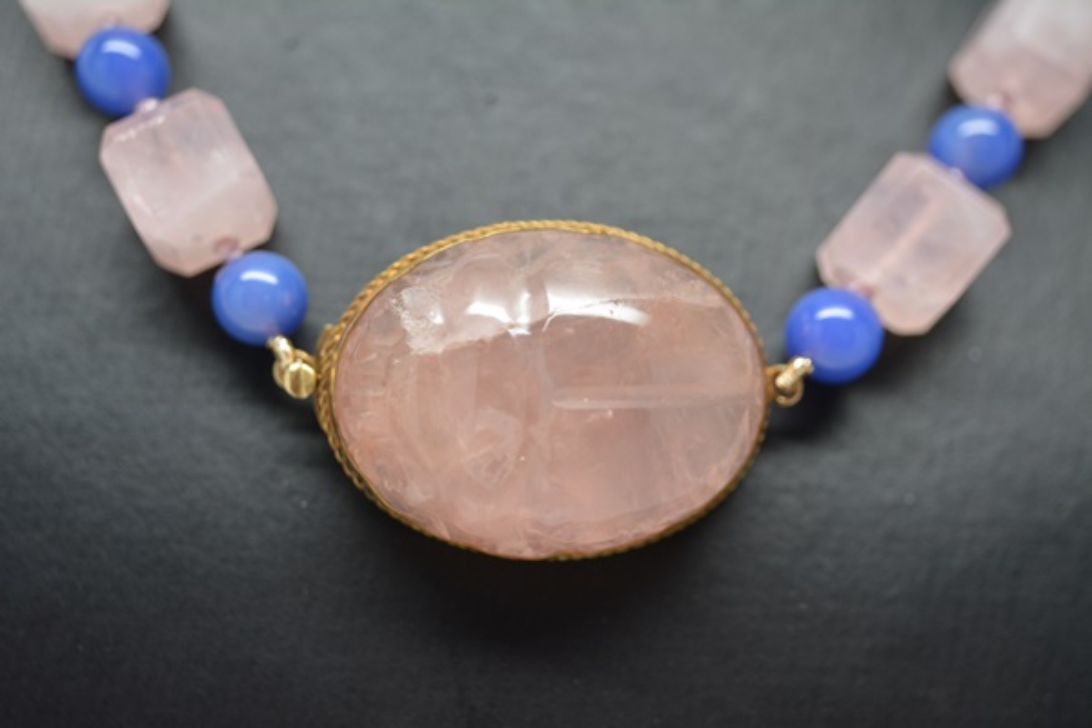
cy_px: 364
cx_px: 546
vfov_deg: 31.9
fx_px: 1274
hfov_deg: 46.4
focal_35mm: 42
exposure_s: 1/60
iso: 800
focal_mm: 28
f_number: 4.5
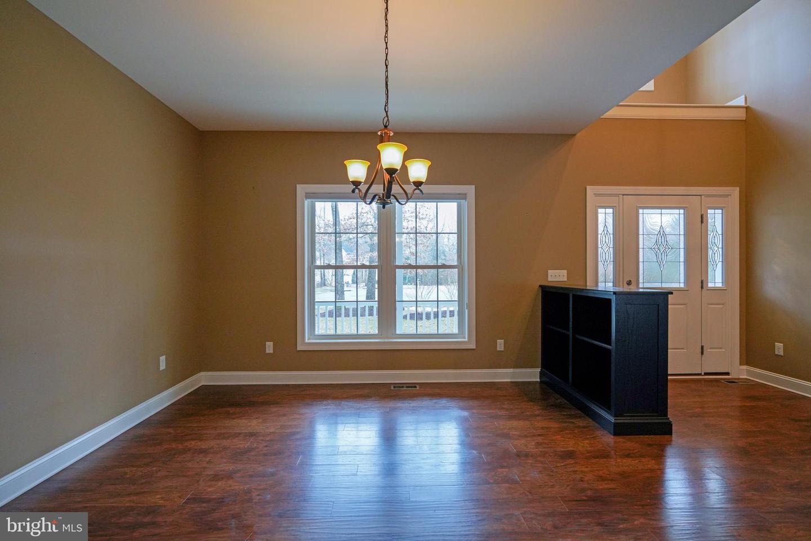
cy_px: 270
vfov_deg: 73.7
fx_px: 360
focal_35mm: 16
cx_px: 406
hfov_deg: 96.7
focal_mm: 16
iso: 1250
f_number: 4
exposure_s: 1/160
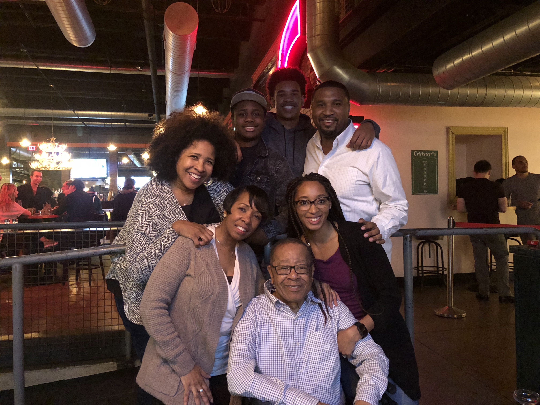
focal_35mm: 28
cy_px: 202
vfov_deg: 49.7
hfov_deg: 63.4
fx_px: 437
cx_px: 270
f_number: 1.8
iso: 400
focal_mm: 4
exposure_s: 1/4
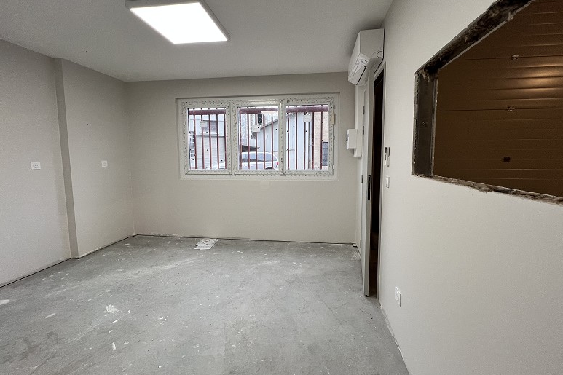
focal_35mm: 14
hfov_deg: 104.2
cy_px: 178
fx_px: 219
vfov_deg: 81.1
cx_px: 291
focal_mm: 1.57
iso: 80
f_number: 1.8
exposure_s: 1/100
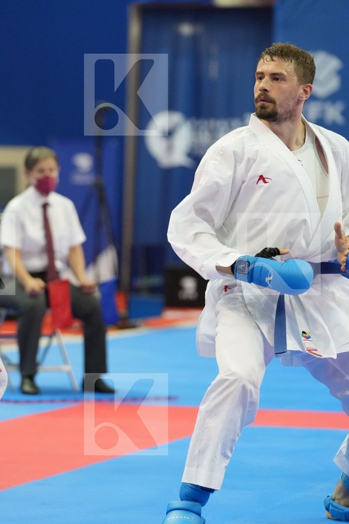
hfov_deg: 7.1
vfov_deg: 10.7
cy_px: 254
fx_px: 2793
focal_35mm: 192
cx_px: 126
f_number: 2.8
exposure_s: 1/1000
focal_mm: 124
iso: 4000
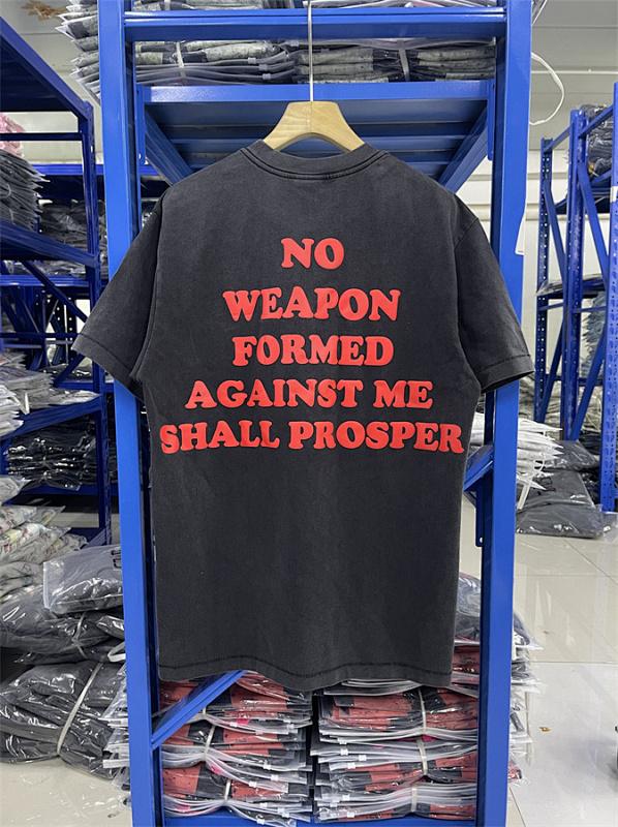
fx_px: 596
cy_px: 414
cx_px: 309
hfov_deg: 54.8
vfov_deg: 69.5
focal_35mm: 25
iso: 640
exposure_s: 1/35
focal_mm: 5.1
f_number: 1.6
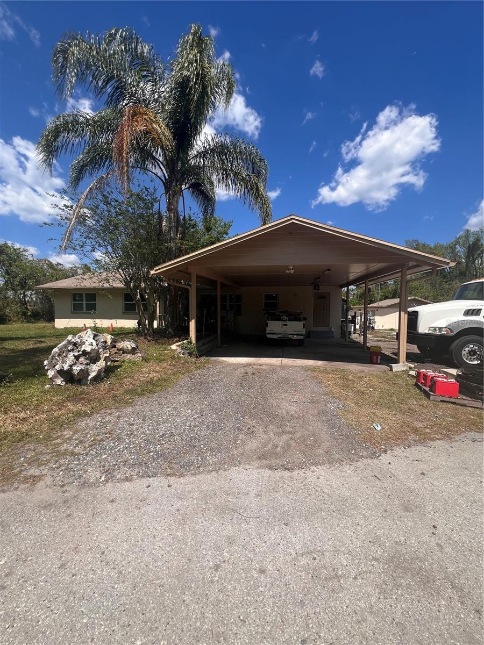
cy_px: 322
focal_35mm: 13
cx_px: 242
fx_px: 242
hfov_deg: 89.9
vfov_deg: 106.2
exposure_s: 1/1357
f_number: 1.8
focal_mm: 1.57
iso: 32
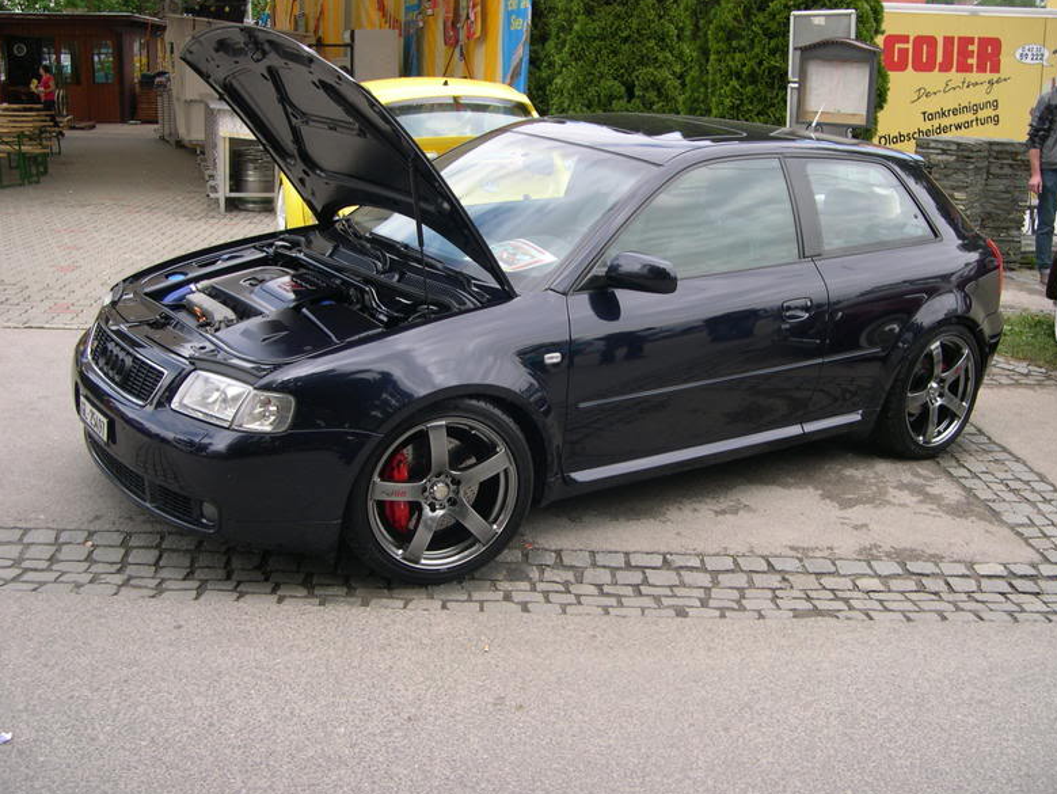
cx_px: 532
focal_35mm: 39
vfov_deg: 36.8
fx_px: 1191
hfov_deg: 47.8
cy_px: 394
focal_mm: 8
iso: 100
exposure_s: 1/437
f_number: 2.8
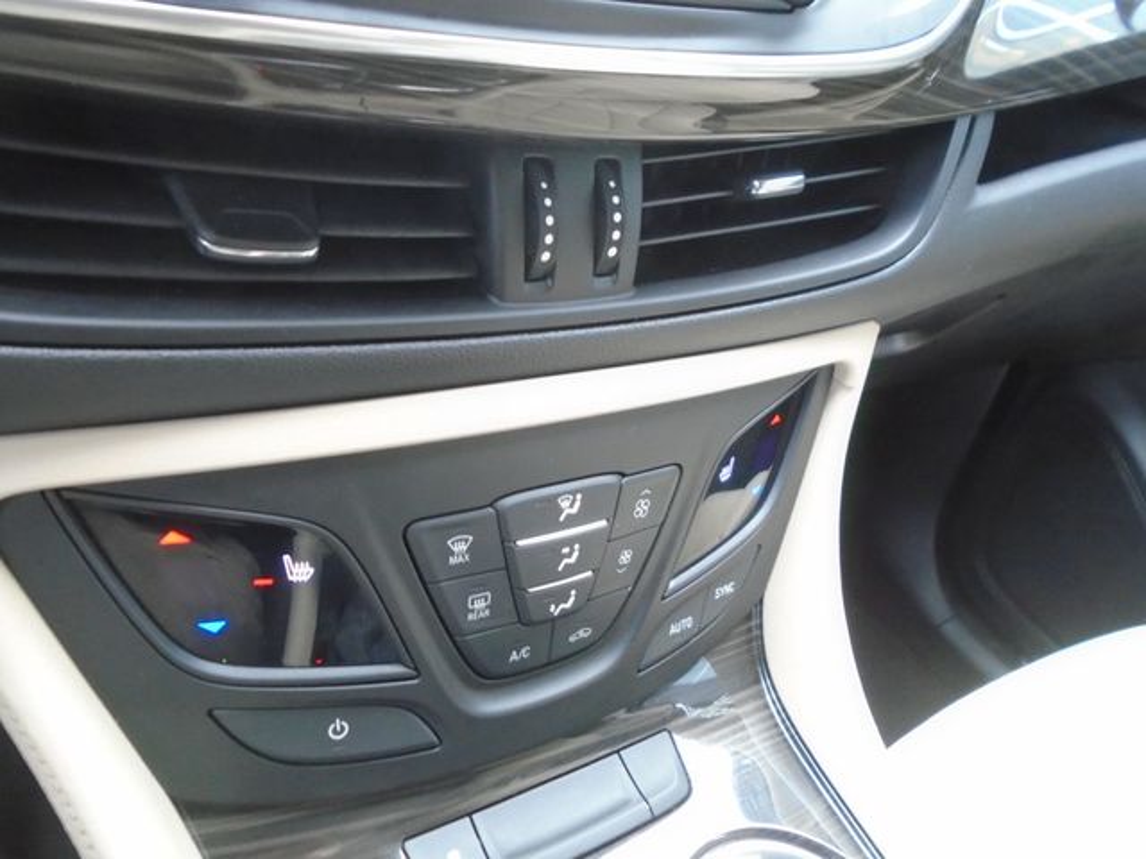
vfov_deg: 53.1
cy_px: 430
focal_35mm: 26
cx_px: 573
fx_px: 861
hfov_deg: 67.3
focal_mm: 4.6
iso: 400
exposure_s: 1/30
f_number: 3.2
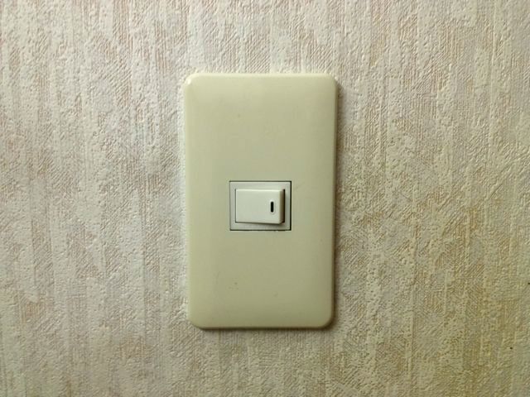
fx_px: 536
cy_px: 198
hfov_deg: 52.6
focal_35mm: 35
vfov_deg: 40.7
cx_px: 265
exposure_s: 1/20
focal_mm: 4.28
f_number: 2.4
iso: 100
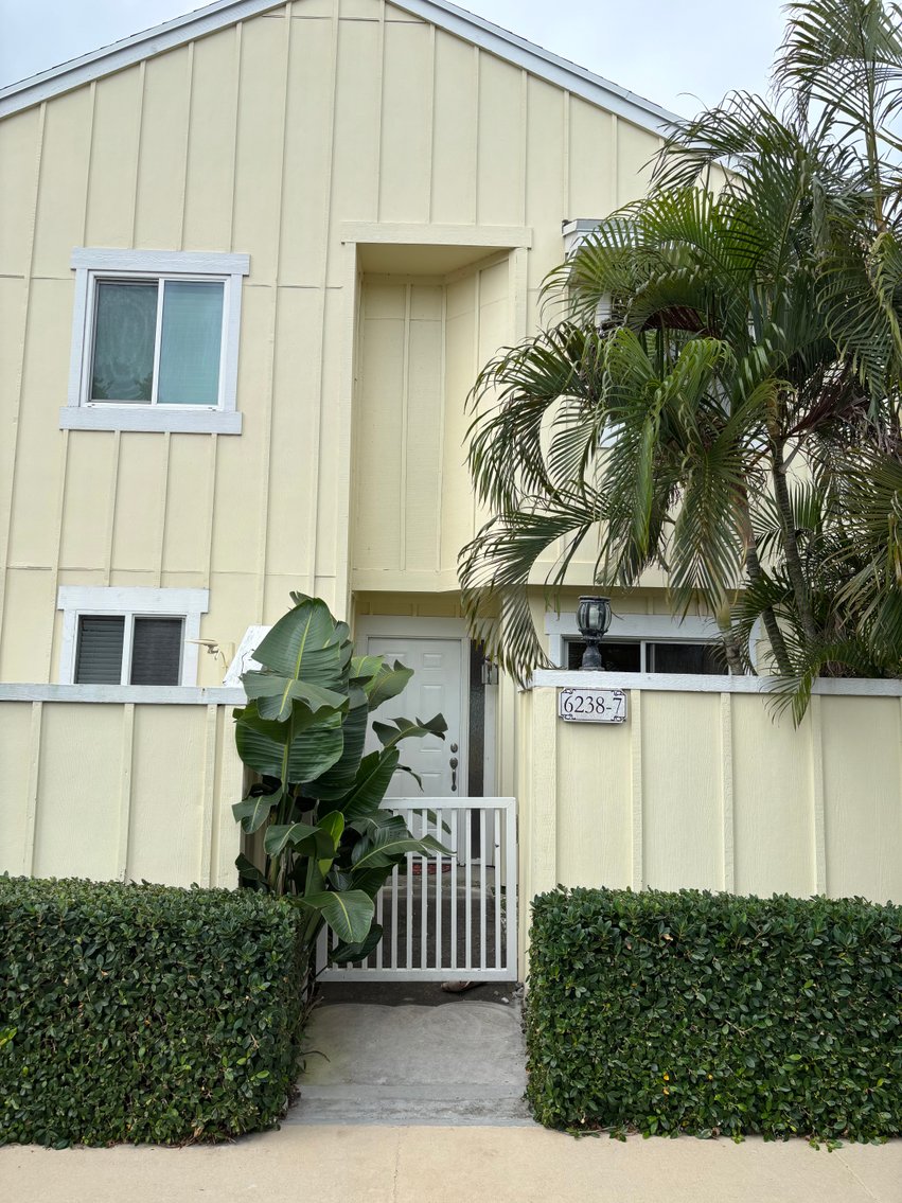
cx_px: 451
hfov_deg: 53.1
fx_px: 903
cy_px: 602
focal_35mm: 26
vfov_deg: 67.3
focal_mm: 5.96
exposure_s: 1/1751
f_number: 1.6
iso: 50
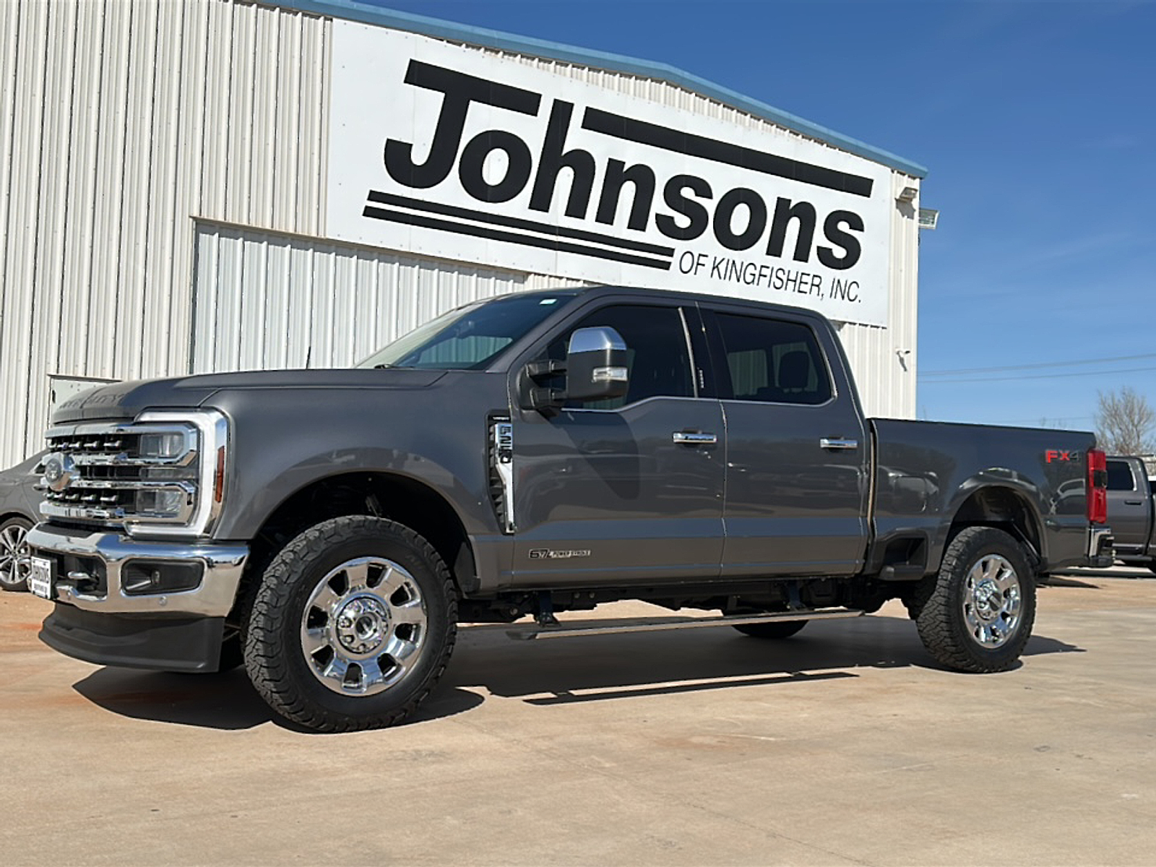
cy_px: 434
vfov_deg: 46.8
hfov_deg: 60.0
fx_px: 1002
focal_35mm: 30
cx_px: 578
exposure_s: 1/9091
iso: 80
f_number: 1.78
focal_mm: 6.86
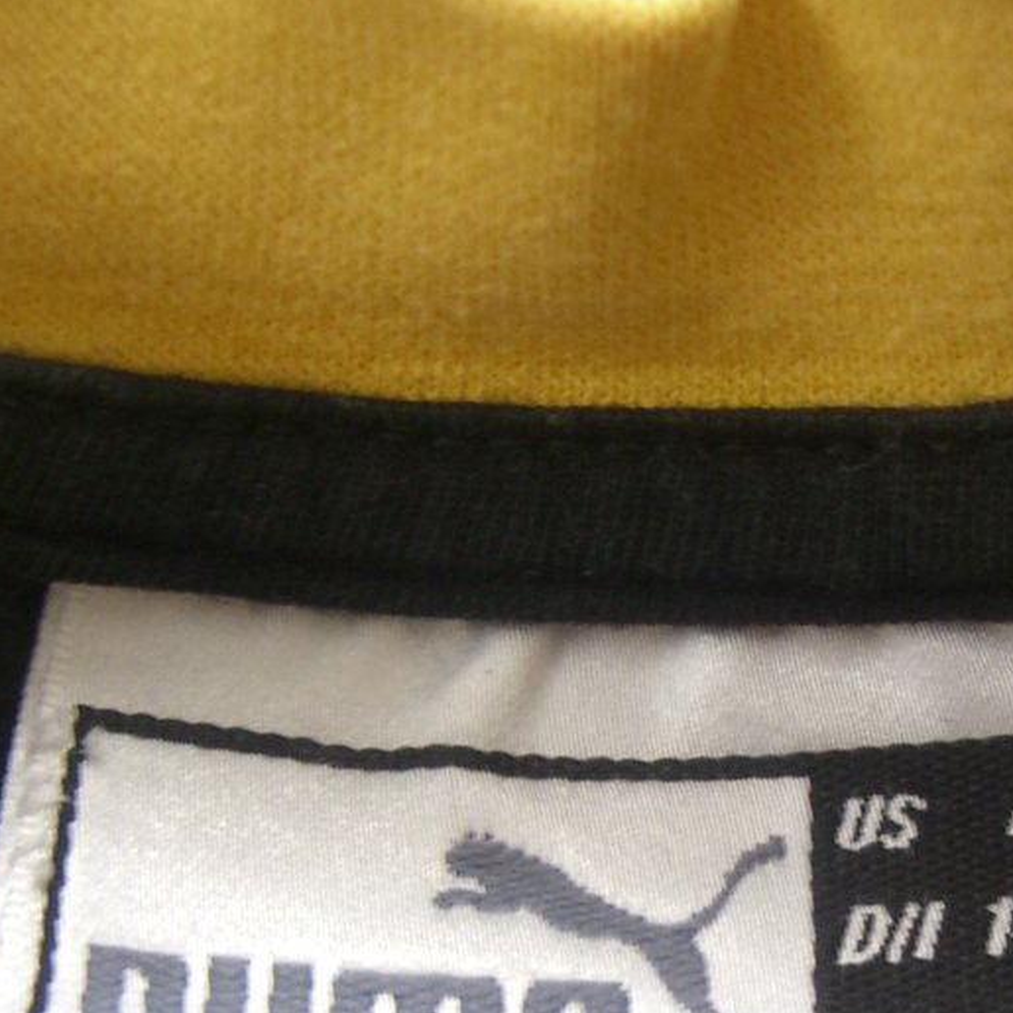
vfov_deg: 19.7
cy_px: 852
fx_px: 2880
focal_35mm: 87
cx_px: 756
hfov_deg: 19.8
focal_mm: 7.9
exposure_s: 1/10
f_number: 2.8
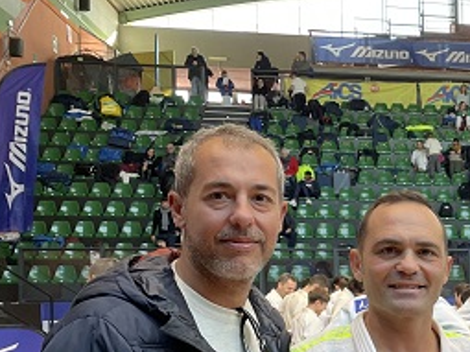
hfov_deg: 26.0
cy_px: 330
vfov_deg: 21.3
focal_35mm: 67
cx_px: 560
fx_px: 909
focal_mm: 4.2
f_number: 1.6
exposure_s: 1/105
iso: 125
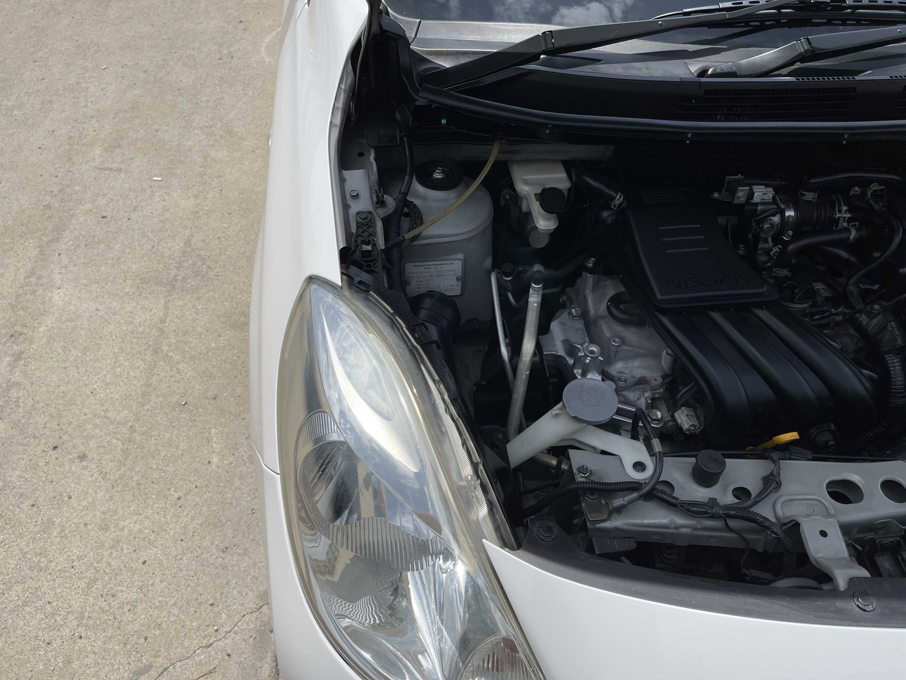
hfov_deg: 67.3
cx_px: 453
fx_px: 680
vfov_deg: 53.1
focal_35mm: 26
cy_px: 340
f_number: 1.6
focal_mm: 5.1
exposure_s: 1/7407
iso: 32
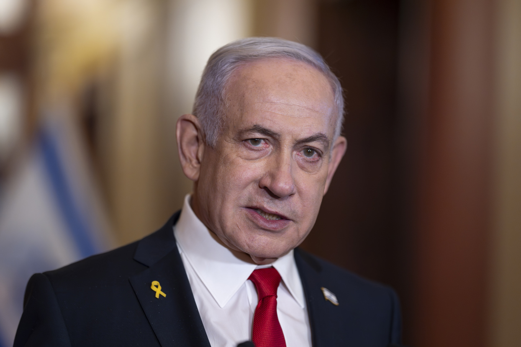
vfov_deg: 10.2
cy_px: 174
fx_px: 1953
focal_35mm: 135
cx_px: 260
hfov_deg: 15.2
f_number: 1.8
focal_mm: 135
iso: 3200
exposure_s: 1/800
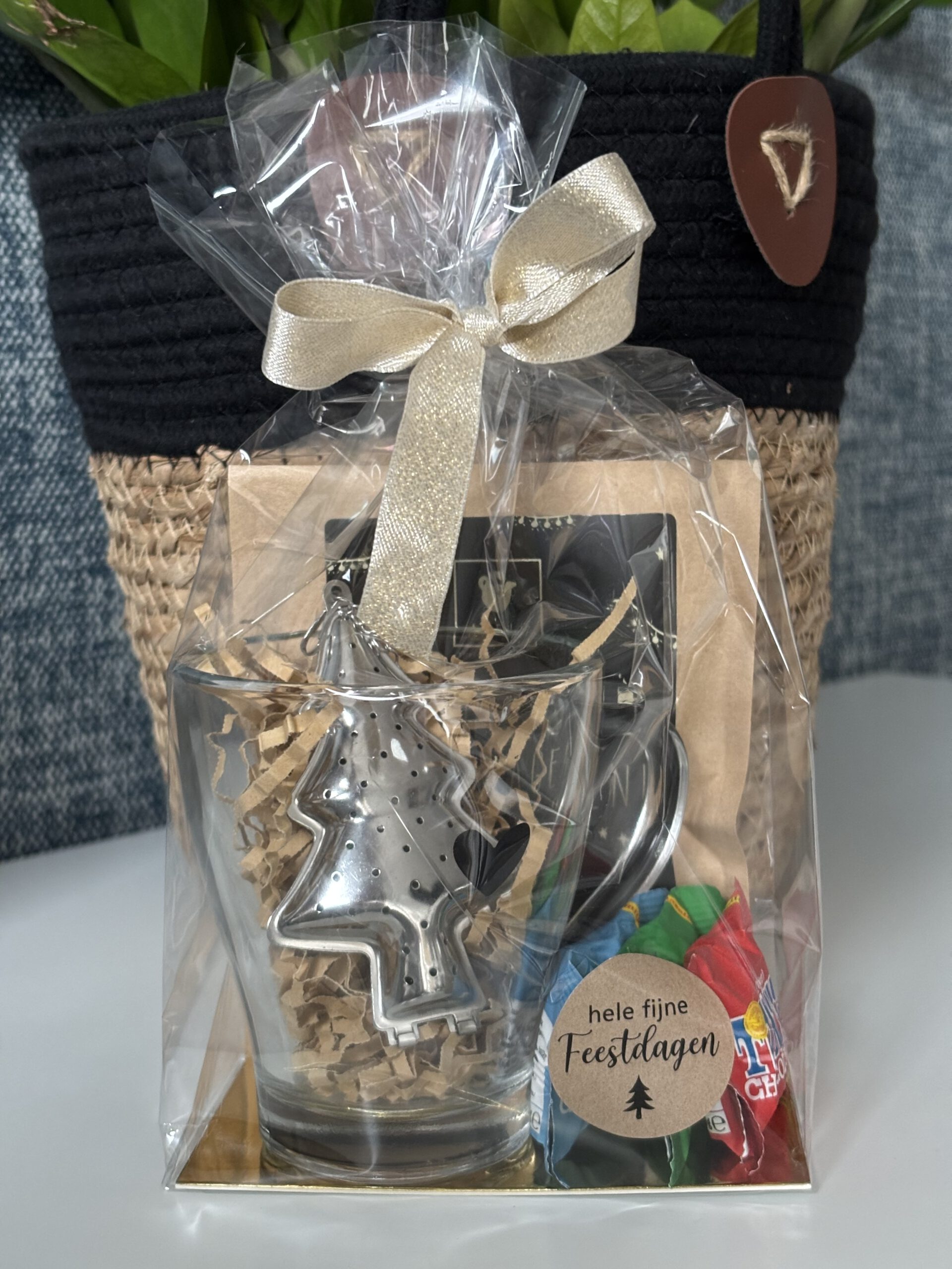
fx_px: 1907
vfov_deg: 36.8
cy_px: 634
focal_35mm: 52
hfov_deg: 28.0
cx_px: 476
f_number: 1.6
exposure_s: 1/40
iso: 320
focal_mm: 5.96
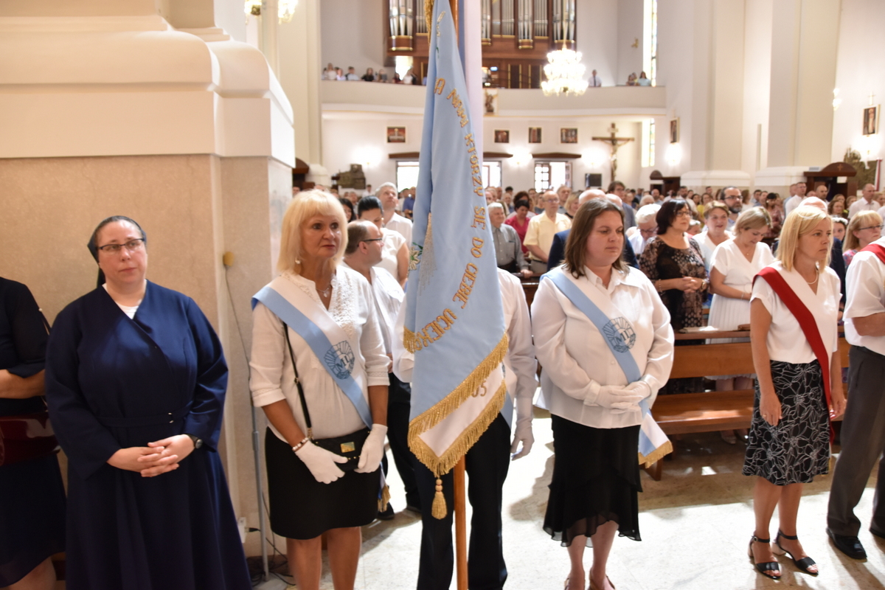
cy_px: 295
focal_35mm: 27
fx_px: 664
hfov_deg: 67.4
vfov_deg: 47.9
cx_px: 442
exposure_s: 1/30
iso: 720
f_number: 3.5
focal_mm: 18
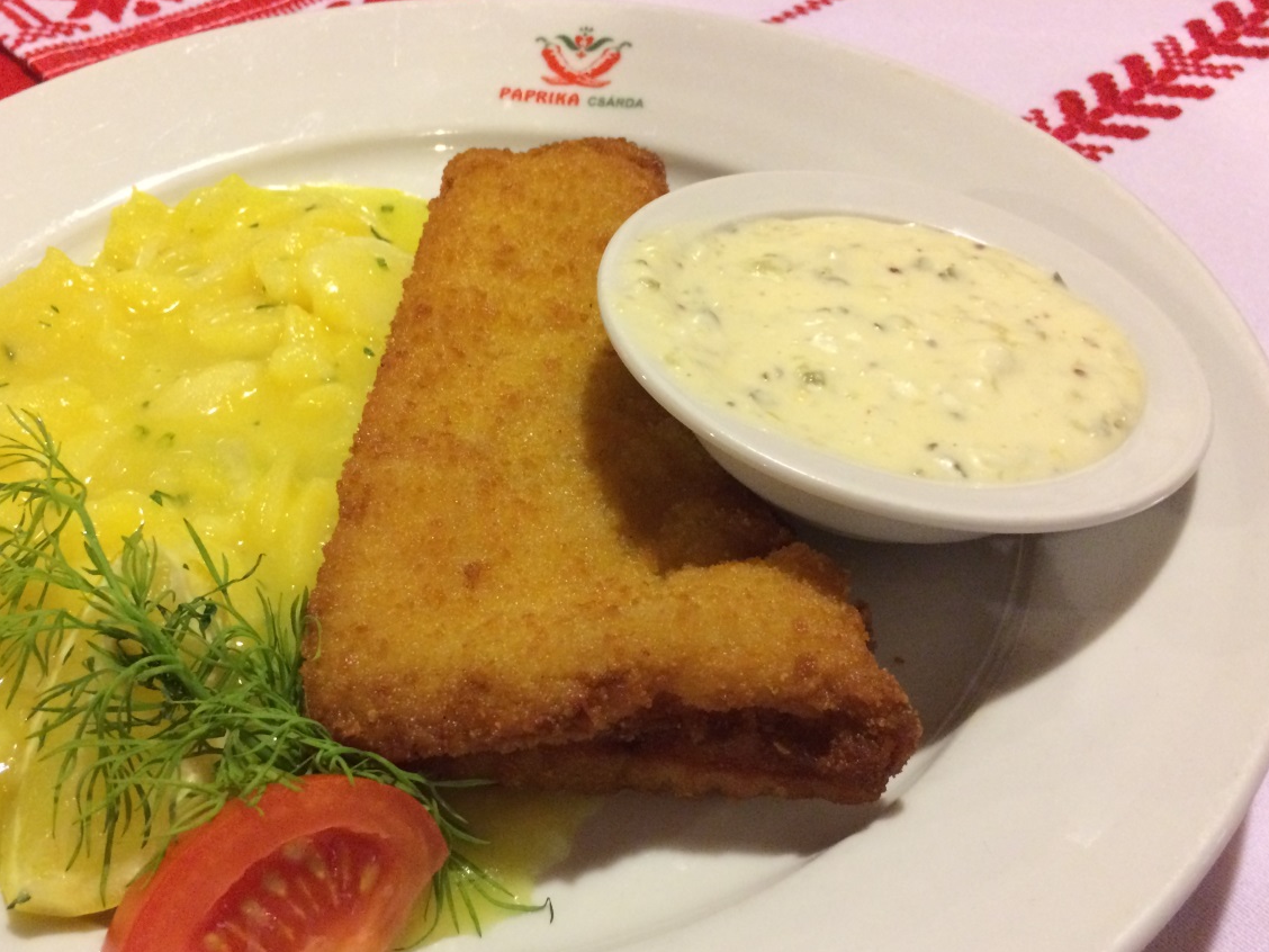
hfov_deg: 51.0
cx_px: 498
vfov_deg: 39.5
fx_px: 1320
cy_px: 582
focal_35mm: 36
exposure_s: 1/25
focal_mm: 4.15
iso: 320
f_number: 2.2
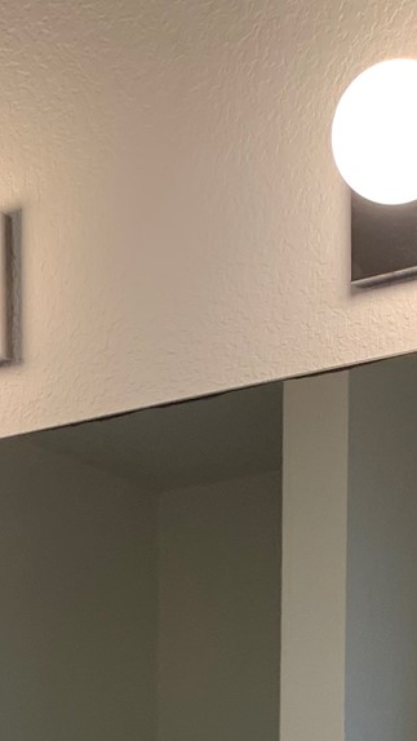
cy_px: 1177
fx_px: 1985
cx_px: 94
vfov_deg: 18.3
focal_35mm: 101
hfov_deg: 12.0
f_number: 1.8
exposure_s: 1/60
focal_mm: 4.25
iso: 50
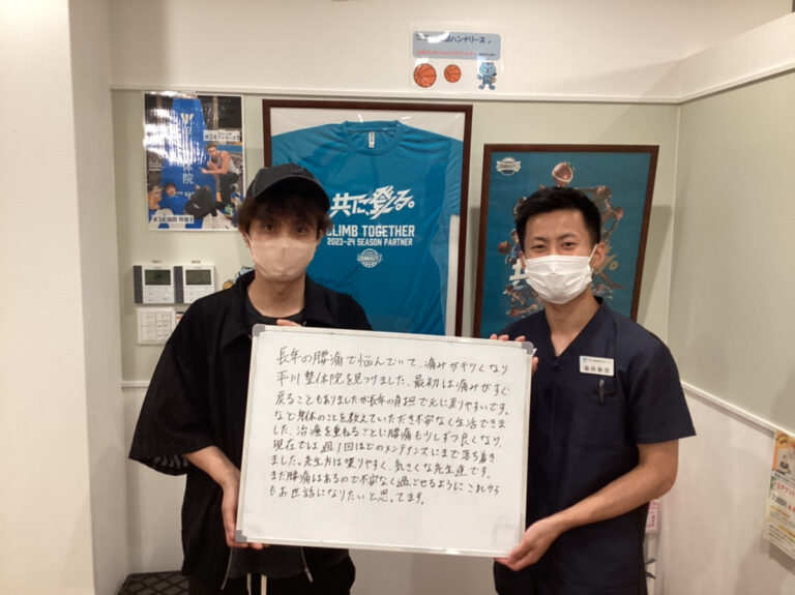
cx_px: 398
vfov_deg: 45.4
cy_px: 298
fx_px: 712
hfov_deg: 58.4
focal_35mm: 31
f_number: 2.4
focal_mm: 3.3
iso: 200
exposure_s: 1/60
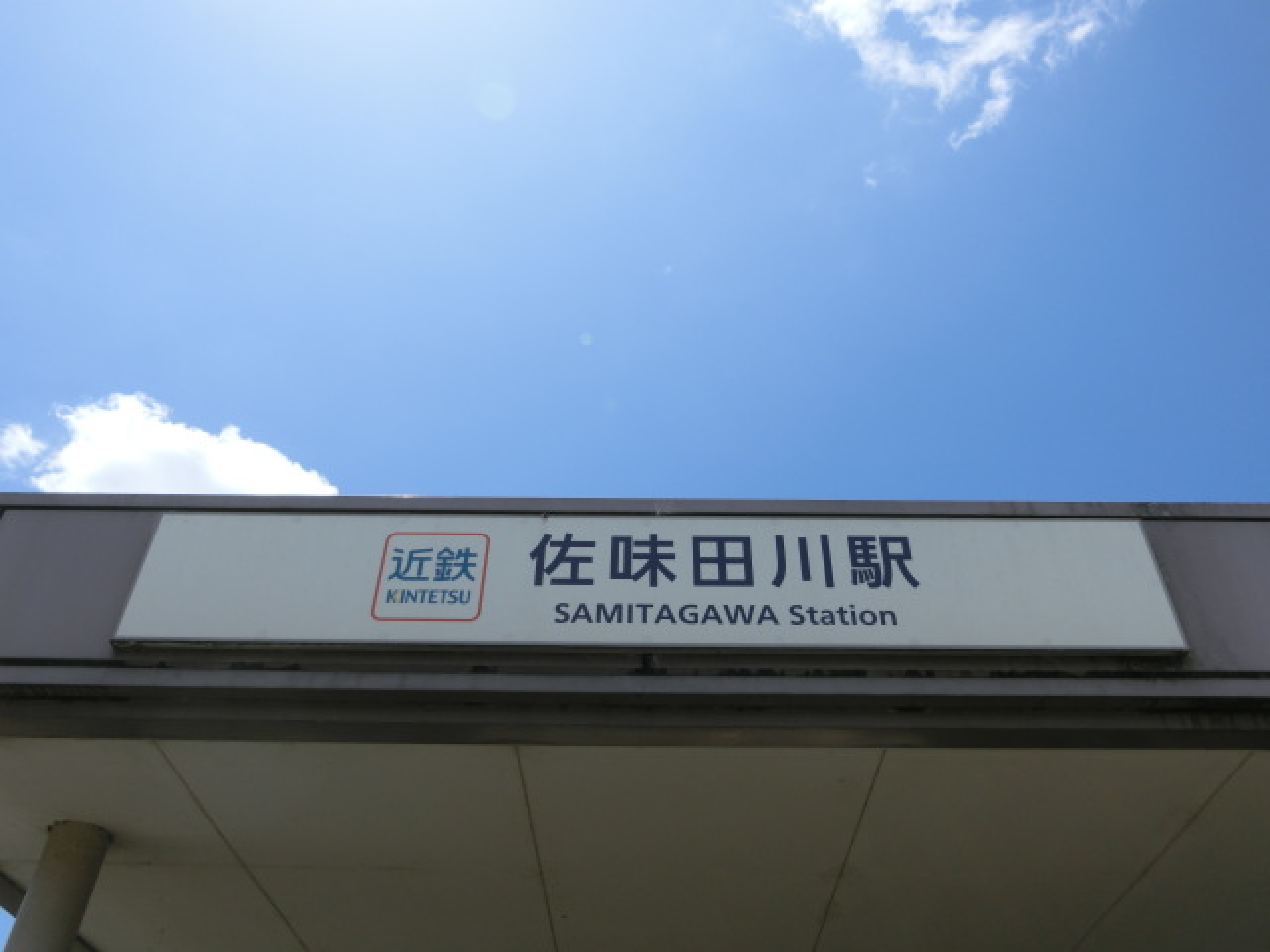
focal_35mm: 29
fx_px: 1064
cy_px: 476
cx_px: 635
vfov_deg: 48.2
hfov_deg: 61.7
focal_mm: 5.2
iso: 80
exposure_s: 1/320
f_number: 7.4
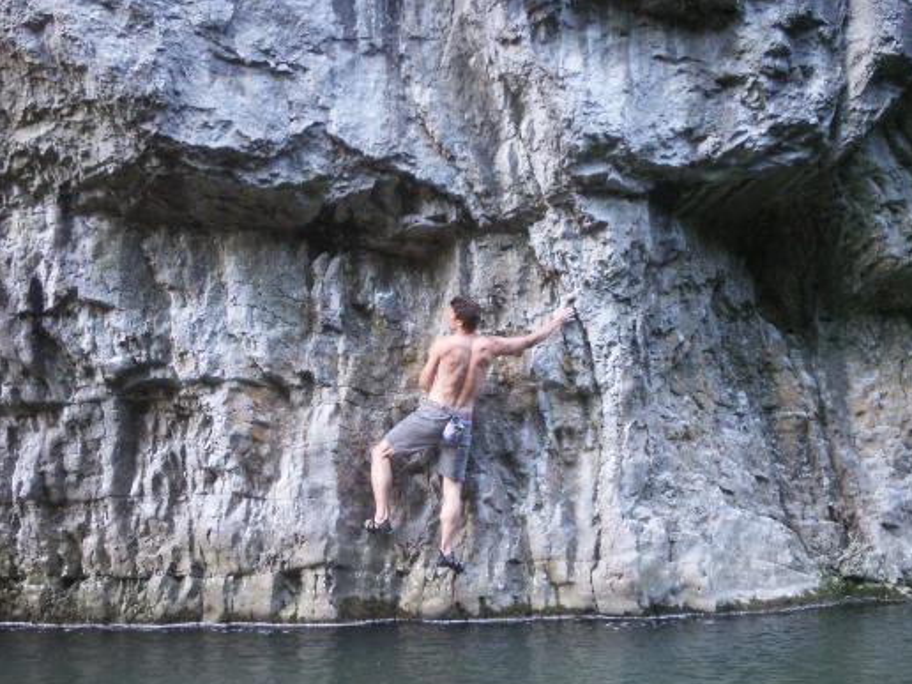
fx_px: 1765
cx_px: 451
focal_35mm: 67
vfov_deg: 21.9
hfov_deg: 29.0
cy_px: 421
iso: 160
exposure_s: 1/25
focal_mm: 11.5
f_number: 3.5
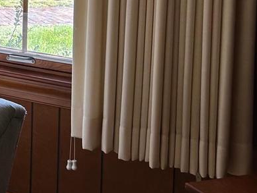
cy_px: -66
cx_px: -147
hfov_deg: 17.9
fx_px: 713
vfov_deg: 14.7
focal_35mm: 96
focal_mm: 5.7
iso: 50
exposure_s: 1/312
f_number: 1.5
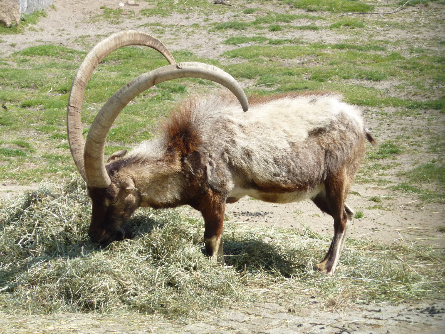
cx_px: 222
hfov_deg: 7.6
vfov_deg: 5.7
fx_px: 3342
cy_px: 167
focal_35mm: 260
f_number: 4.7
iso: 160
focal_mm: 42.6
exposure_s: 1/800
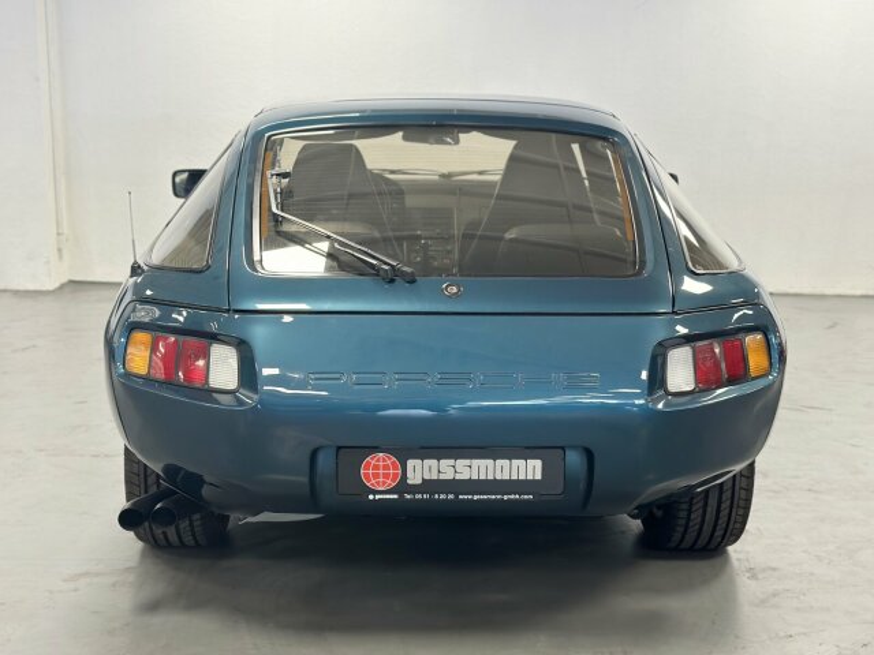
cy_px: 328
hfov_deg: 39.7
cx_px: 437
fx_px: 1212
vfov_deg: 30.3
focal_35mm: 48
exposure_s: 1/50
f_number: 1.78
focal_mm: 6.86
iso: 125
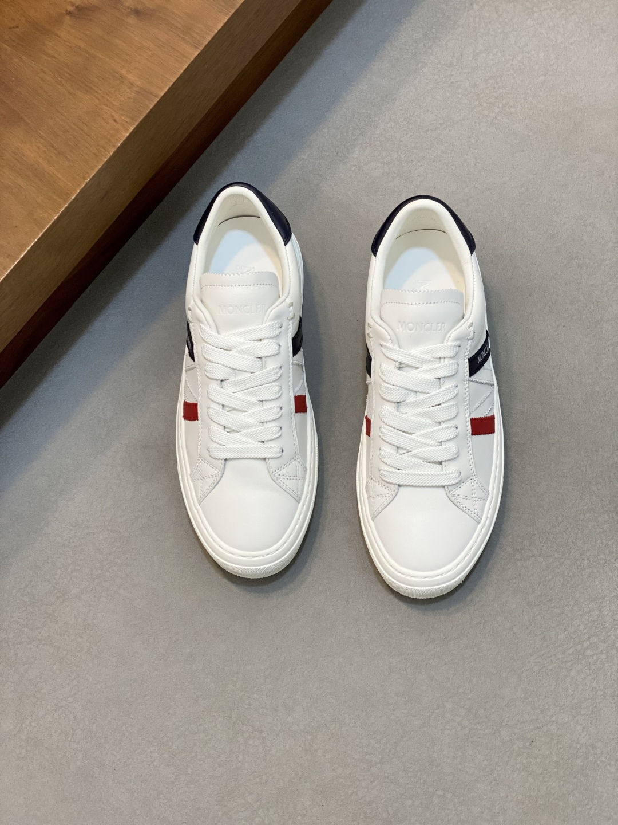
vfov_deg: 36.8
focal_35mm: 52
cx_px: 309
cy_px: 412
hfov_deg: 28.0
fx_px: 1238
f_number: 2
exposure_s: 1/100
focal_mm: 6
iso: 80
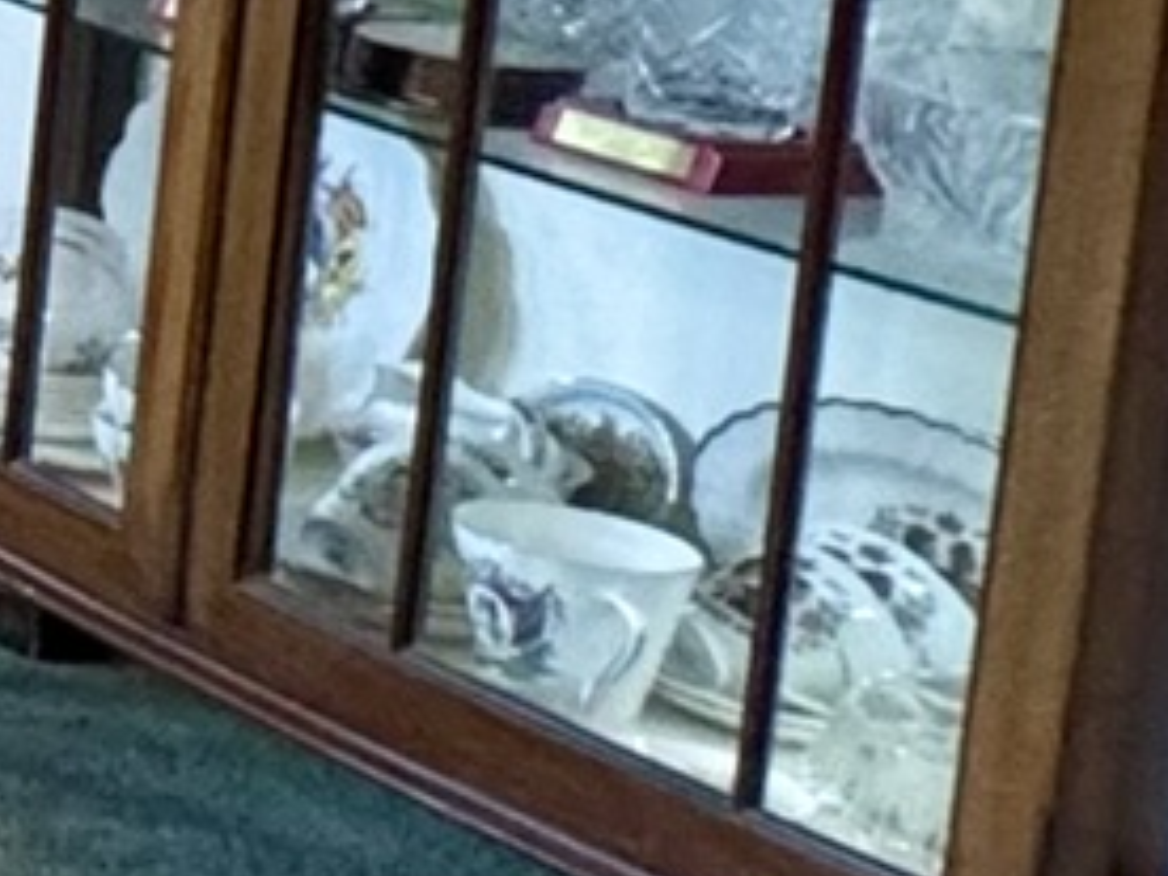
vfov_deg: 13.4
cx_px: -2810
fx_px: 3509
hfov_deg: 9.9
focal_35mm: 104
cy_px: -423
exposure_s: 1/100
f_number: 2.2
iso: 250
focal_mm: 2.22
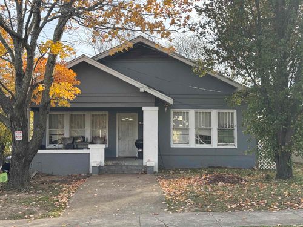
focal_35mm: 48
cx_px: 152
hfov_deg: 39.7
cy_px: 114
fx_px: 420
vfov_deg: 30.3
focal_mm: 6.76
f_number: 1.78
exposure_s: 1/627
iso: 64
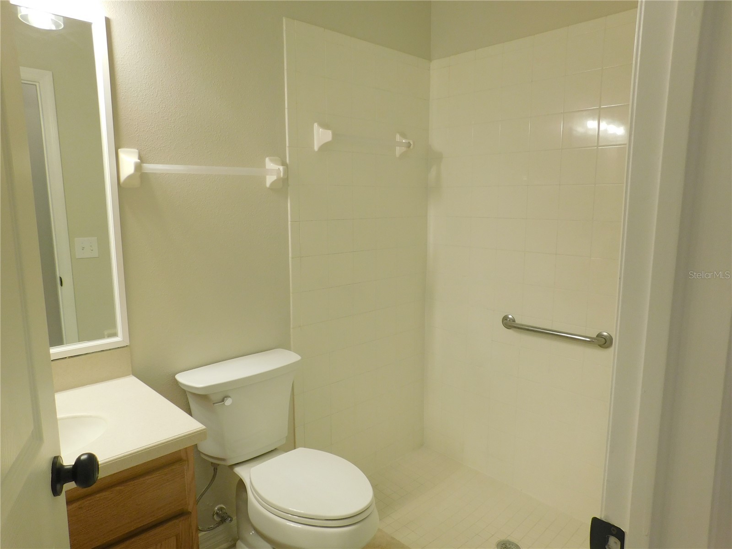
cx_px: 366
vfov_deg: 58.9
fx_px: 486
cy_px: 274
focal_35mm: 23
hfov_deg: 73.9
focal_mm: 4
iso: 140
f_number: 3
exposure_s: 1/30
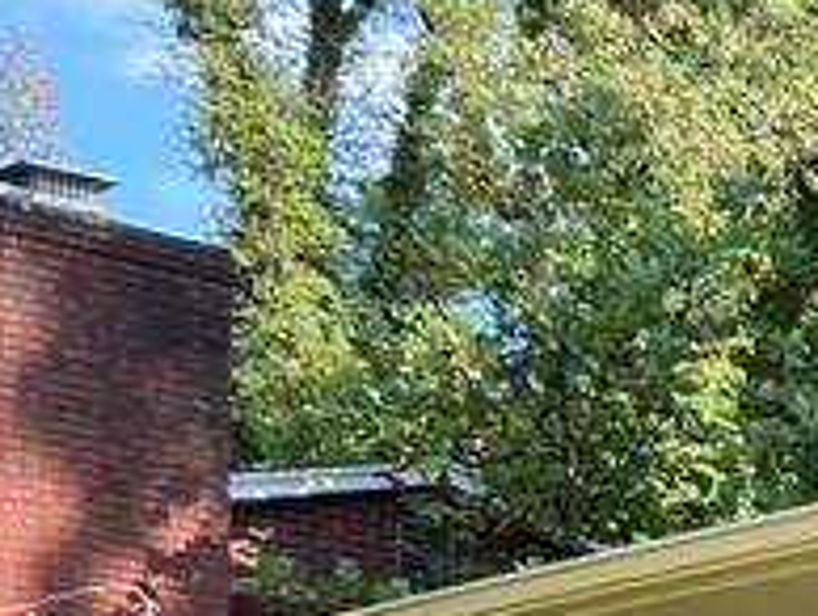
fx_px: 3241
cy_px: 1270
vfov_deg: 10.0
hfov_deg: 11.7
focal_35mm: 137
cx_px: 1982
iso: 50
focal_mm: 5.7
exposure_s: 1/601
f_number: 1.5
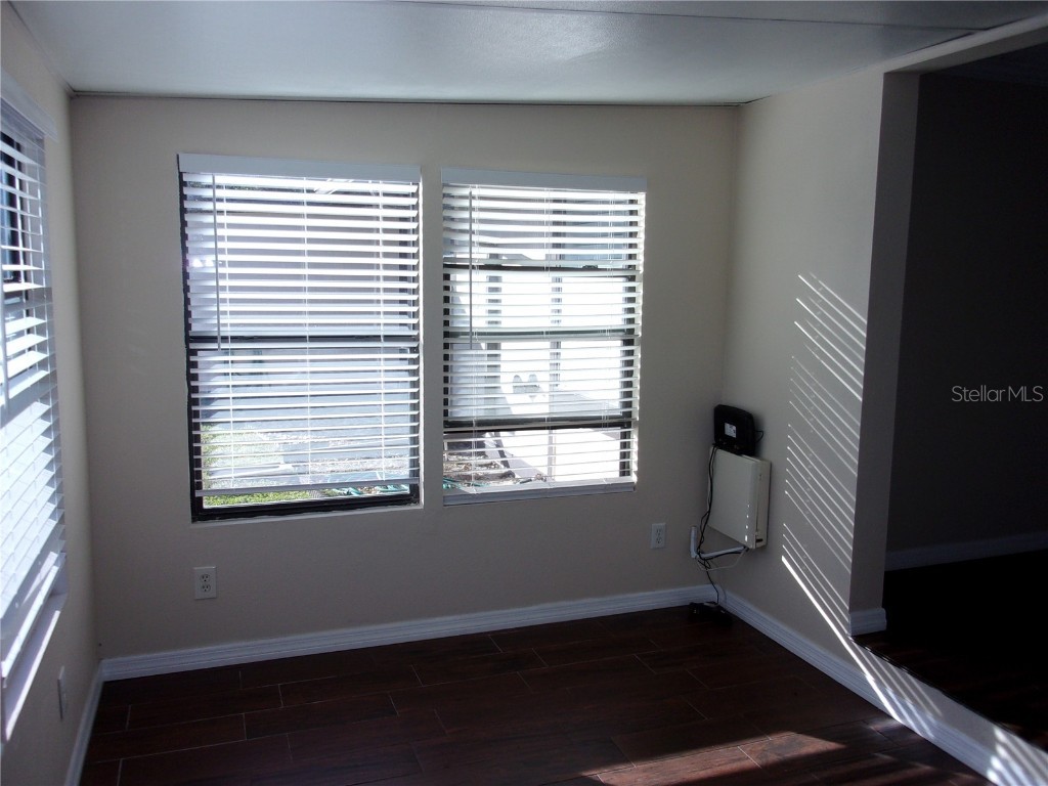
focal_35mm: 28
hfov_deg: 63.4
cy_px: 393
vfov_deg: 49.7
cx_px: 524
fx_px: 848
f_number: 3.9
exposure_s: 1/240
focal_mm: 5.1
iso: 80
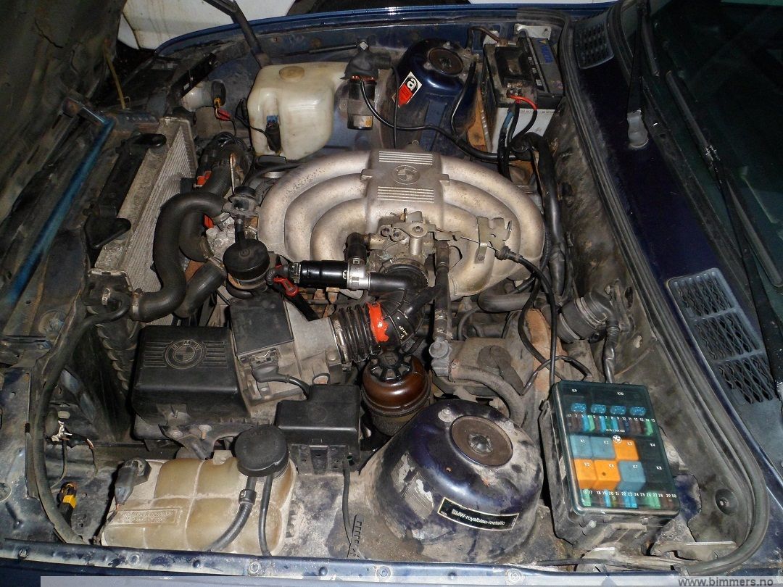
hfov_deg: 65.3
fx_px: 611
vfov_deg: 51.4
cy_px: 294
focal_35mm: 27
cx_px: 392
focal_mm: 4.9
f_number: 3.3
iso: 200
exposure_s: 1/45
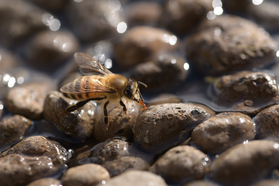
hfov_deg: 19.5
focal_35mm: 105
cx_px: 140
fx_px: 814
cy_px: 93
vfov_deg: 13.0
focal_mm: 105
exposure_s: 1/100
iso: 100
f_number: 10
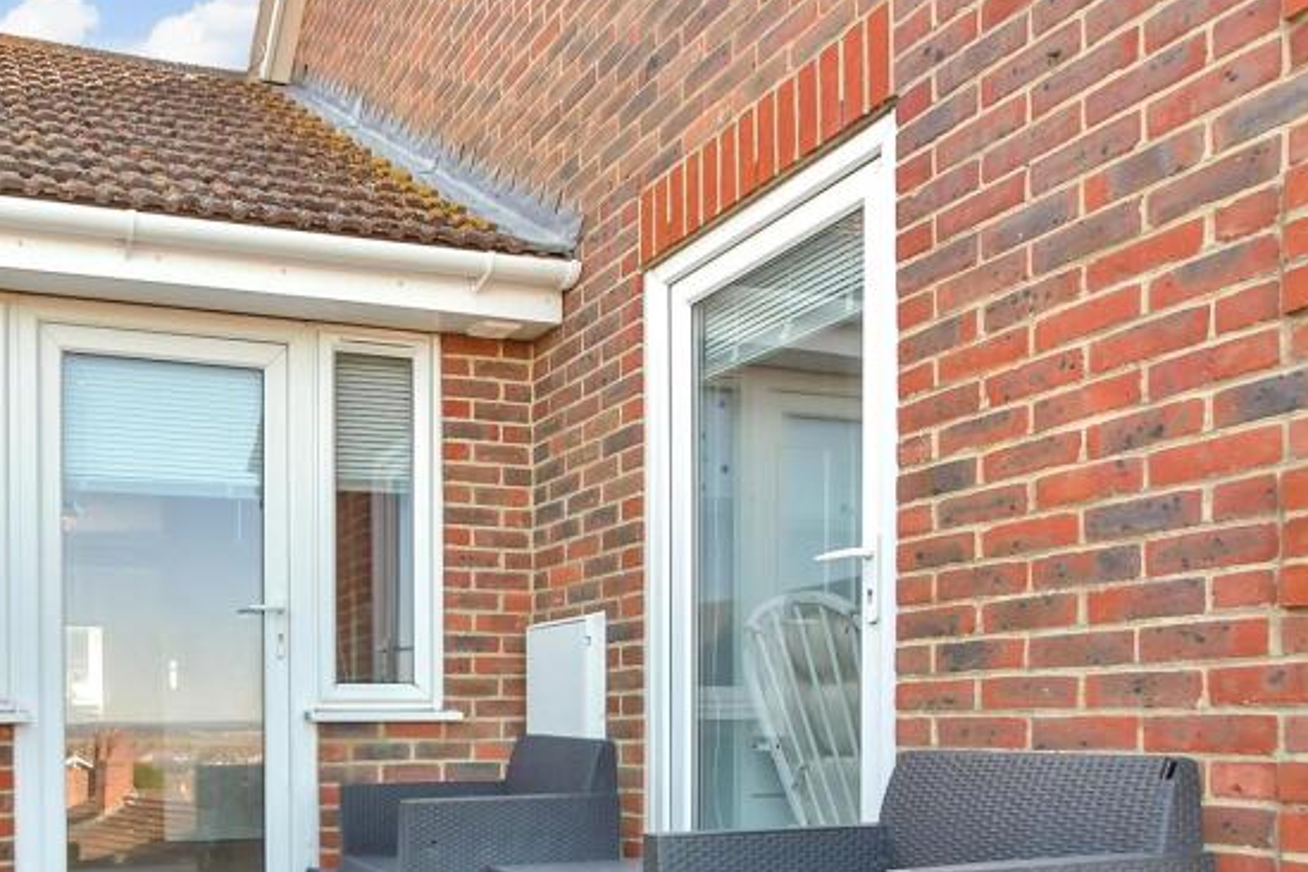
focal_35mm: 28
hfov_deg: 61.3
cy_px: 742
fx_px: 1017
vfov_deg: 43.4
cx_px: 305
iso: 500
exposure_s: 1/125
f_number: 5.6
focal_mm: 10
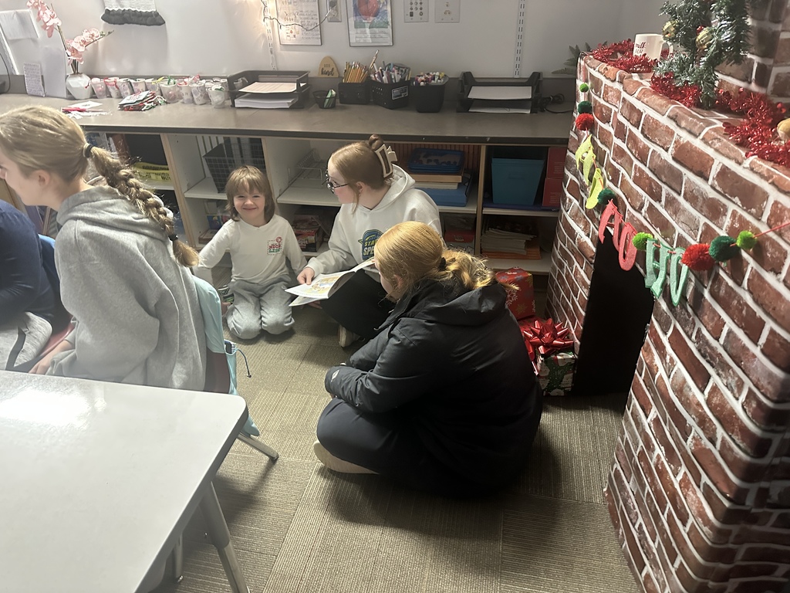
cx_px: 395
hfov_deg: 71.6
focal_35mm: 24
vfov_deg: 56.8
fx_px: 548
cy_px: 296
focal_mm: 6.86
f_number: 1.78
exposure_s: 1/40
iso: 800
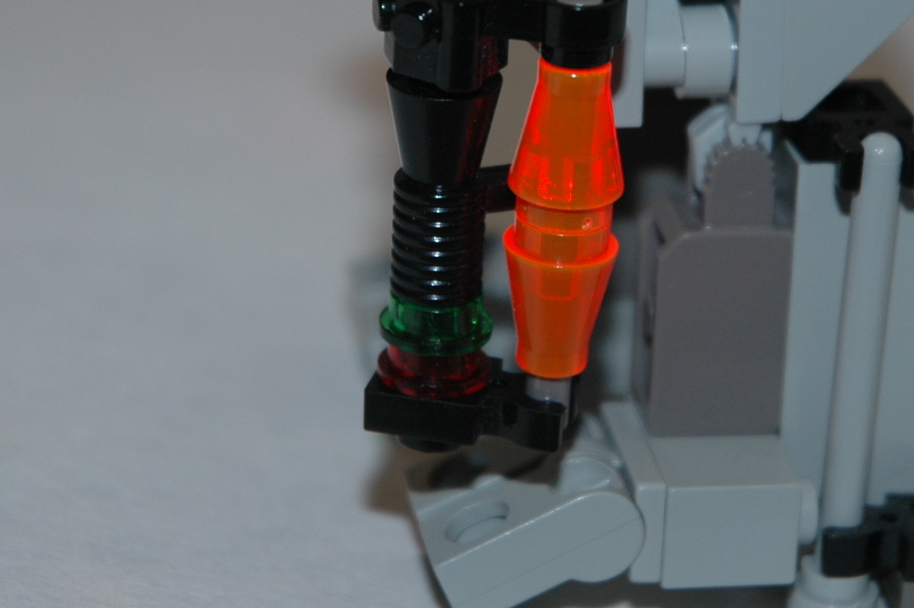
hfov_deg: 8.6
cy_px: 20
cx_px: 495
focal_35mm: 240
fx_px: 6088
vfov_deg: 5.7
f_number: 4.5
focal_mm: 70
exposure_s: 1/60
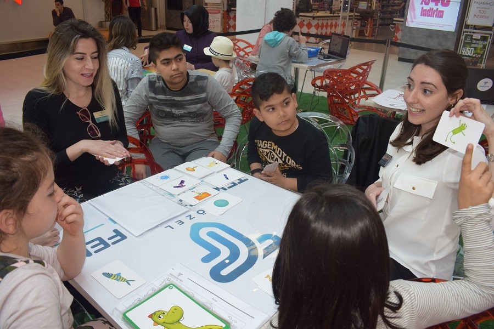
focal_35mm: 27
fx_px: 370
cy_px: 164
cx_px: 247
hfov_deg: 67.4
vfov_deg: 47.9
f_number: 5.6
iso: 640
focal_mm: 18
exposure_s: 1/125
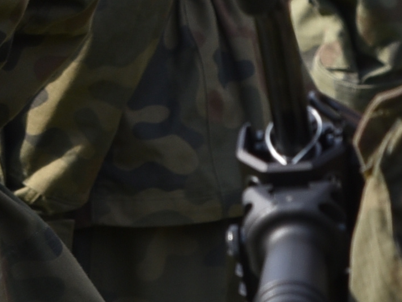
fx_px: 8025
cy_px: -500
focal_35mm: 691
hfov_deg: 2.9
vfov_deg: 2.1
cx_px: -134
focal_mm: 85
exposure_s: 1/250
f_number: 8
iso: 280
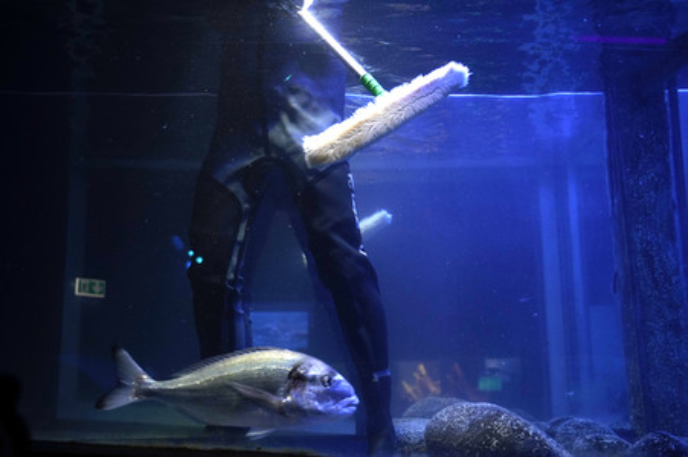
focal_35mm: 37
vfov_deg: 35.9
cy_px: 228
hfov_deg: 51.9
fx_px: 707
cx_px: 344
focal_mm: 37
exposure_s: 1/160
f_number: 2.8
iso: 1600
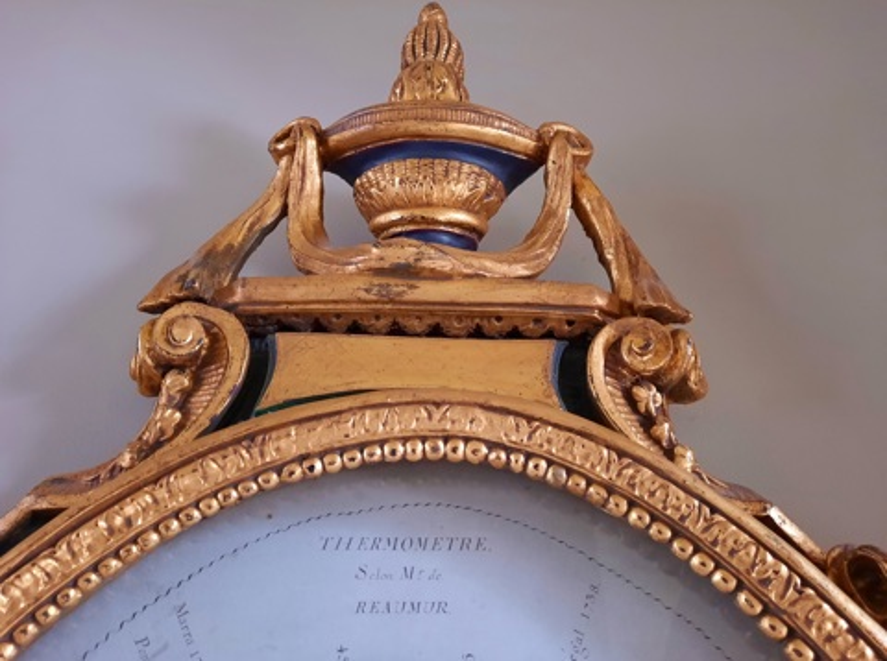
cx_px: 444
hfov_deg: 69.5
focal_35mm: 25
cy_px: 330
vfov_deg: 54.7
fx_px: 639
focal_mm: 4.6
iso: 500
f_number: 2
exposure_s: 1/25
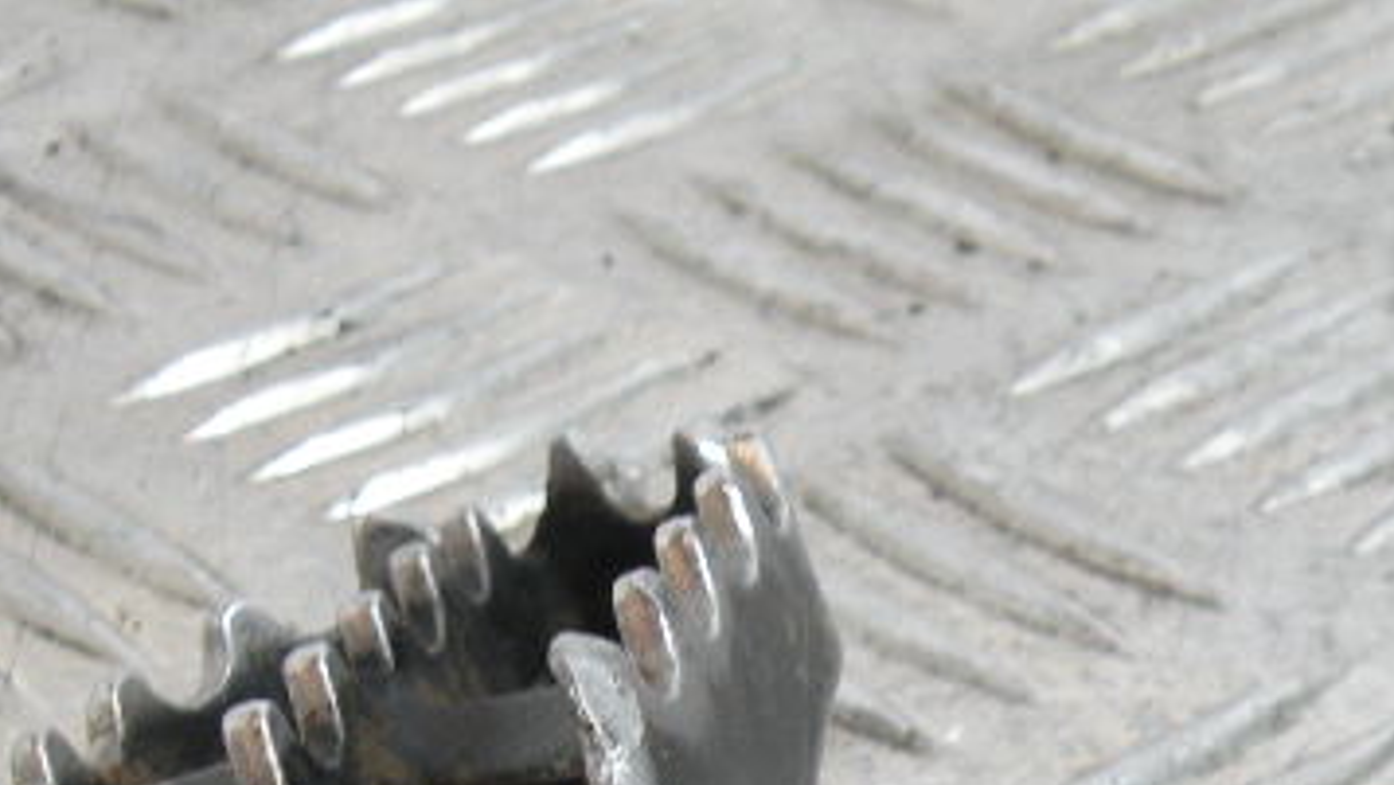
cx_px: 1308
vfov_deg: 10.9
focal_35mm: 103
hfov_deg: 20.3
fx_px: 3808
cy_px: 1465
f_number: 3.2
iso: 117
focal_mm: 5.8
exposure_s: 1/65.5
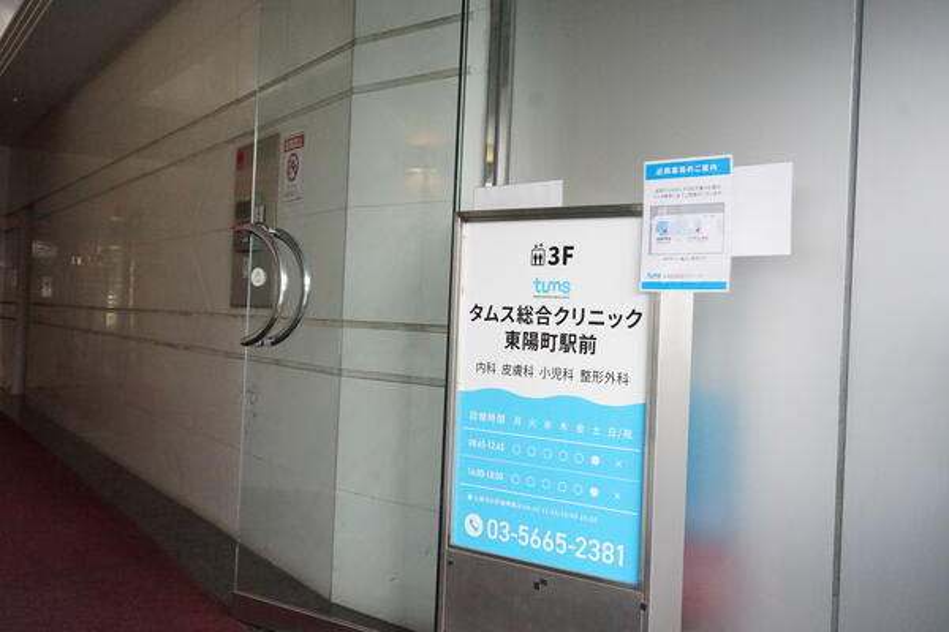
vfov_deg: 38.9
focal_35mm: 34
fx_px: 896
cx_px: 474
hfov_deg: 55.8
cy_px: 316
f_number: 5
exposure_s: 1/2000
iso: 12800
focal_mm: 34
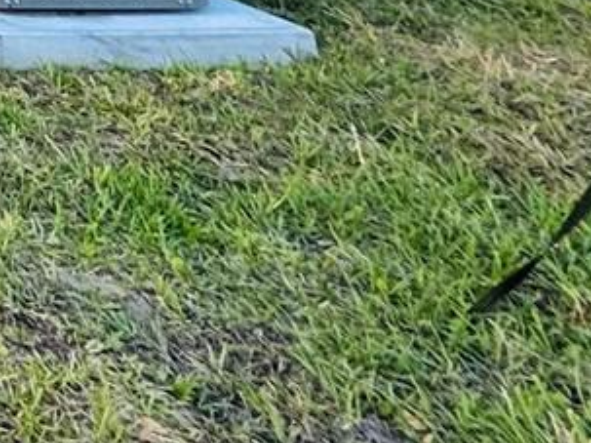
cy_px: -570
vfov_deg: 14.4
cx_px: -913
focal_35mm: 74
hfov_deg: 14.1
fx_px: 1263
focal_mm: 2.22
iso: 40
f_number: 2.2
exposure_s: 1/206
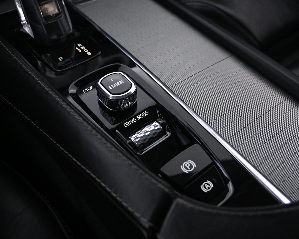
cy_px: 119
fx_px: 315
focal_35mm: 36
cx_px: 160
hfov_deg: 50.8
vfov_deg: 41.6
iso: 3200
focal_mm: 21
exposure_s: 1/60
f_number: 4
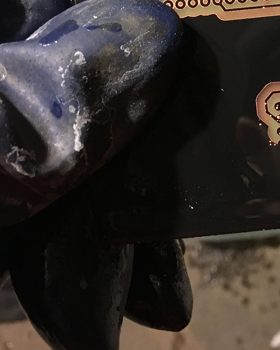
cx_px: 309
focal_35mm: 64
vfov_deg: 28.8
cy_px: 61
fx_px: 663
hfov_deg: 22.5
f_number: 2.2
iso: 400
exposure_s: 1/15
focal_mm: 4.15
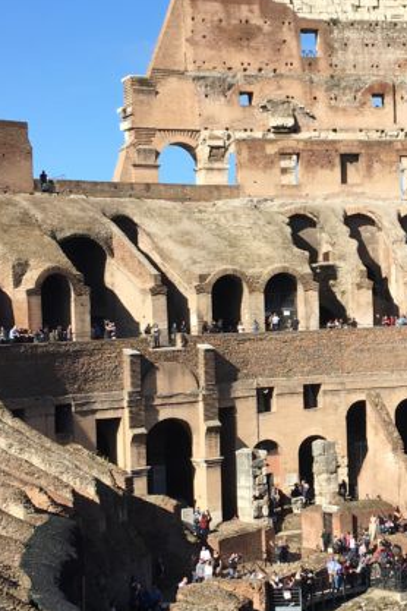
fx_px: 1255
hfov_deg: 17.8
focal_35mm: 74
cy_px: 318
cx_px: 439
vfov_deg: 27.3
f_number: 2.2
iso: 25
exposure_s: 1/1538
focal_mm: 4.15
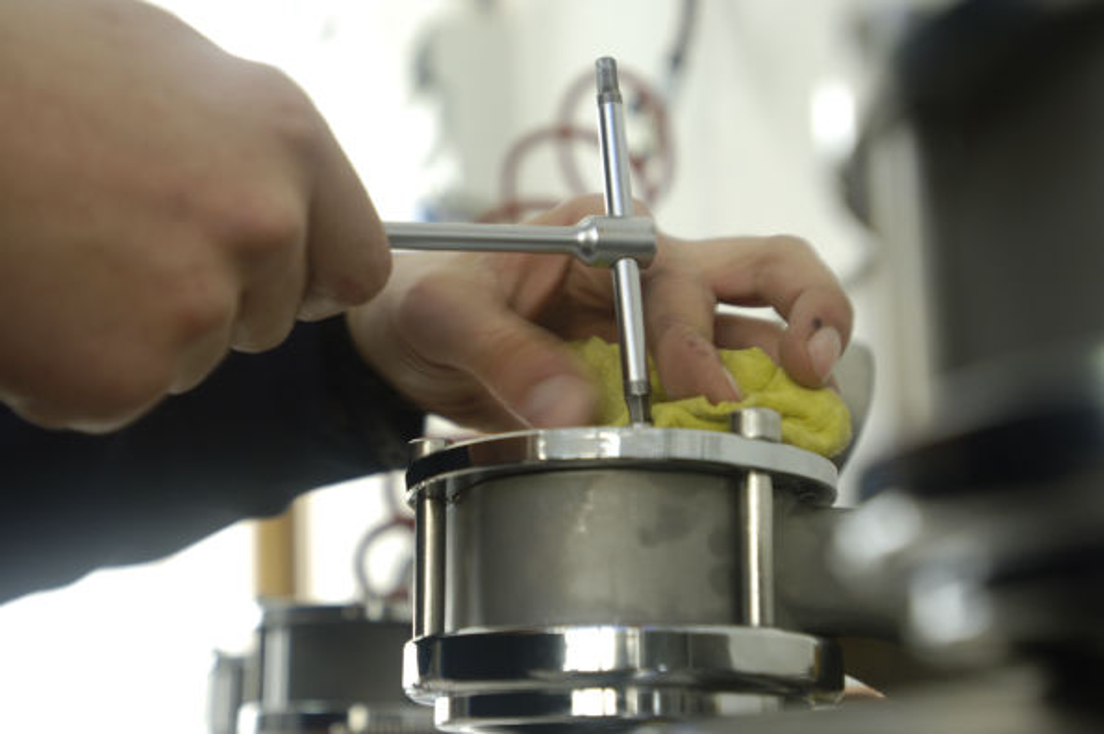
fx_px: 1608
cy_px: 367
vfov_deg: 25.7
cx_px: 552
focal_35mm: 52
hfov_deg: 37.9
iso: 125
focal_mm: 35
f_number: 3.5
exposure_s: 1/40
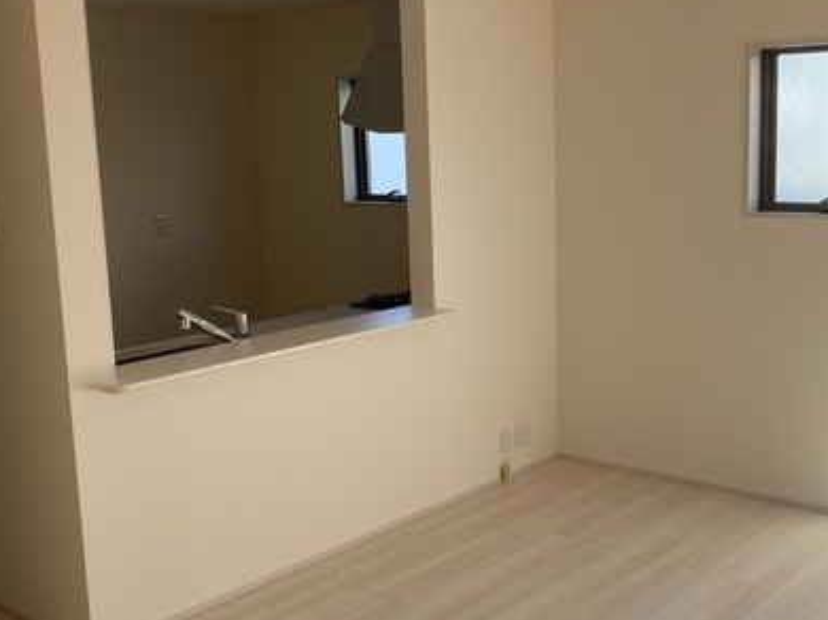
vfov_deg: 31.5
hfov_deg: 41.2
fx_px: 1100
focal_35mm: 46
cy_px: 314
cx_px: 463
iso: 20
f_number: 1.8
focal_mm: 3.99
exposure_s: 1/171
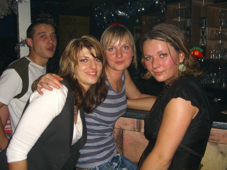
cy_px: 85
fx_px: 256
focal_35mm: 39
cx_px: 113
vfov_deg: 36.8
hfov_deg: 47.9
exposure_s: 1/60
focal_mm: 7.9
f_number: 2.8
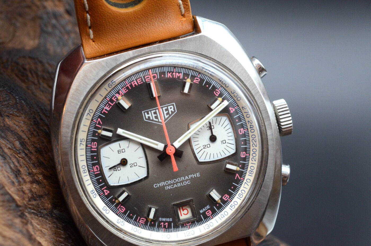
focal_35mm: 90
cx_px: 186
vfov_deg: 15.1
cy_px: 123
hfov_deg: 22.7
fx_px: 926
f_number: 9
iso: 1100
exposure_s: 1/30
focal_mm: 60
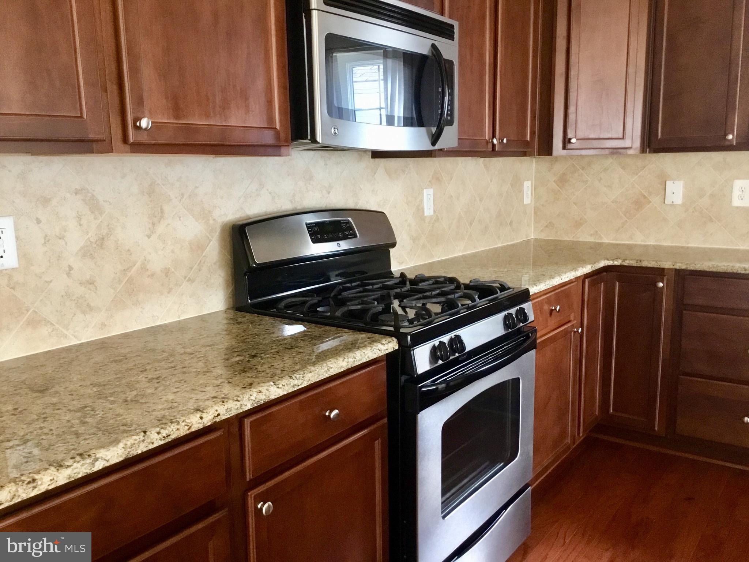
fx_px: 671
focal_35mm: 31
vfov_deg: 45.4
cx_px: 374
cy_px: 281
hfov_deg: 58.4
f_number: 2.4
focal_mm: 3.3
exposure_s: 1/30
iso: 125
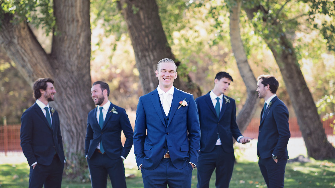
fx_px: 799
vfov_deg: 13.4
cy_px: 102
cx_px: 168
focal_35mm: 90
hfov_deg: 23.7
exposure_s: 1/320
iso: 200
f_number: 2.5
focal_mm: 85
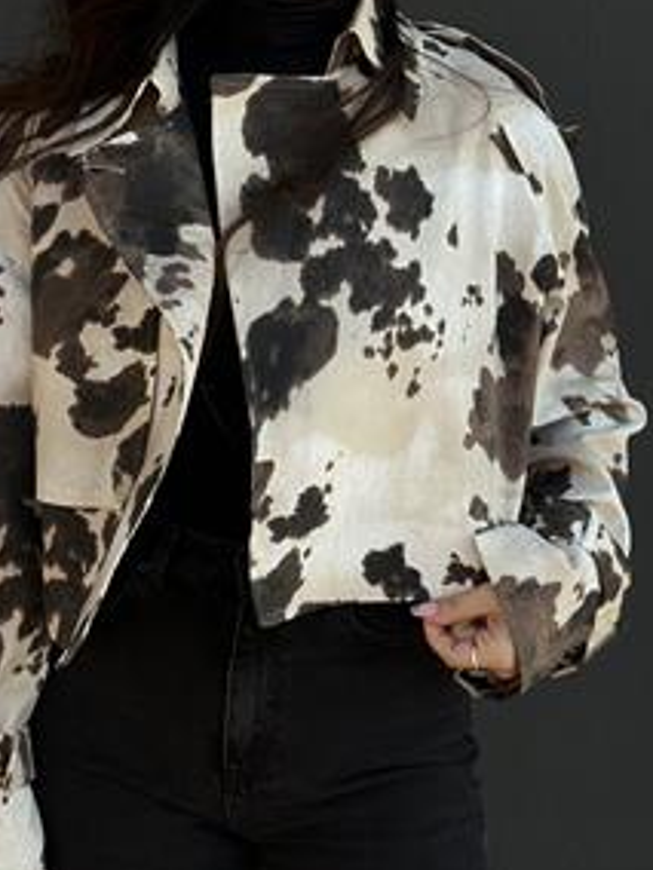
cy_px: 262
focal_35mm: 90
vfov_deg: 21.7
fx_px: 2264
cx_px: 316
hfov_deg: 16.4
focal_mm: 6.86
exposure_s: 1/1414
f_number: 1.78
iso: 80
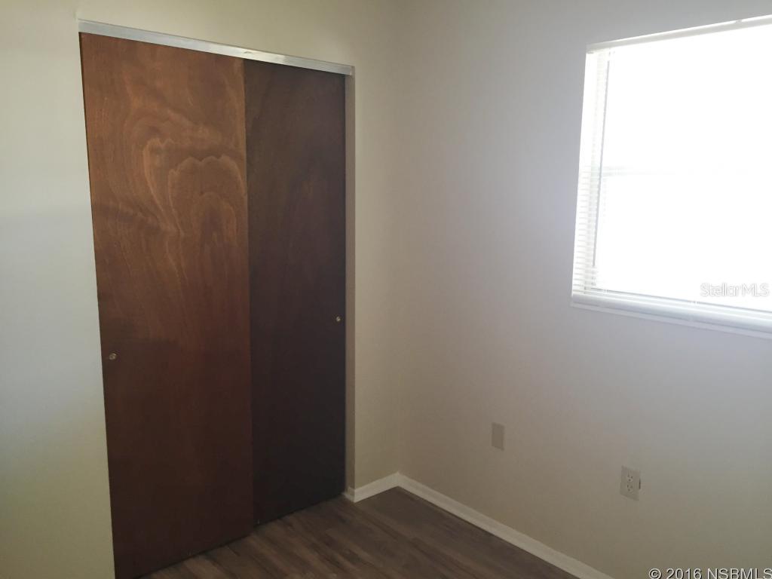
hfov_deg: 61.7
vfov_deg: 48.2
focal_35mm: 29
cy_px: 290
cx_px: 386
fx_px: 647
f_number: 2.2
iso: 80
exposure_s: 1/30
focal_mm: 4.15
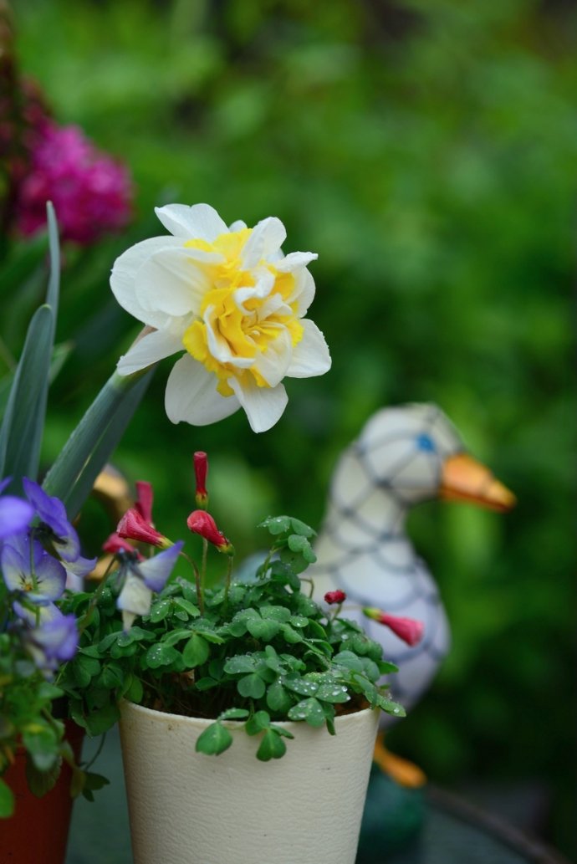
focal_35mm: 105
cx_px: 288
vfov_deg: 19.4
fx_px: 2521
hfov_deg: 13.1
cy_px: 432
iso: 200
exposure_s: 1/200
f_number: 3.5
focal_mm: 105
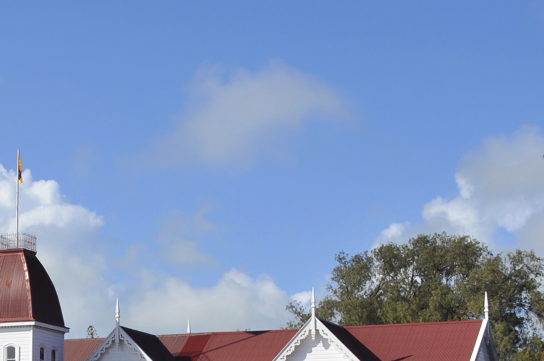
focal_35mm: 104
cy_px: 327
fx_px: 1570
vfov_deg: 13.0
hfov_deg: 19.4
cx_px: 81
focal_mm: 32
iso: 200
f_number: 10
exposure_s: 1/500
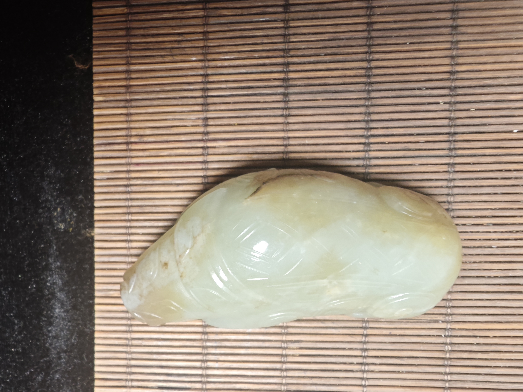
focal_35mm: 28
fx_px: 423
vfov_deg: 49.5
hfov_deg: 63.4
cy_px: 229
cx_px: 281
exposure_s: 1/50
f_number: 1.8
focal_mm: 2.03
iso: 80
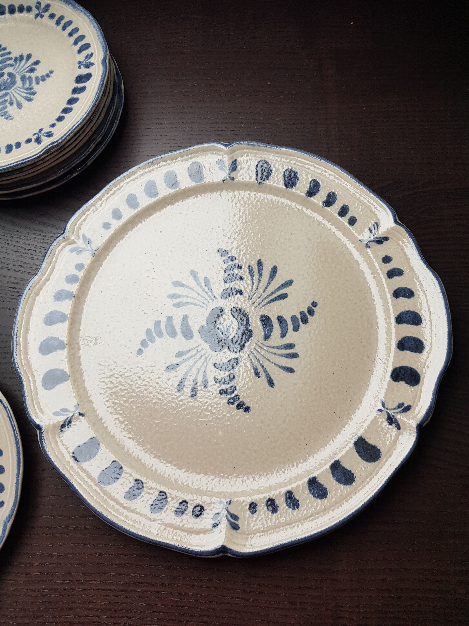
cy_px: 313
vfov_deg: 67.3
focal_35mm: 26
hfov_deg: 53.1
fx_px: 470
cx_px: 234
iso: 64
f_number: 1.7
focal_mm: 4.2
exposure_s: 1/120
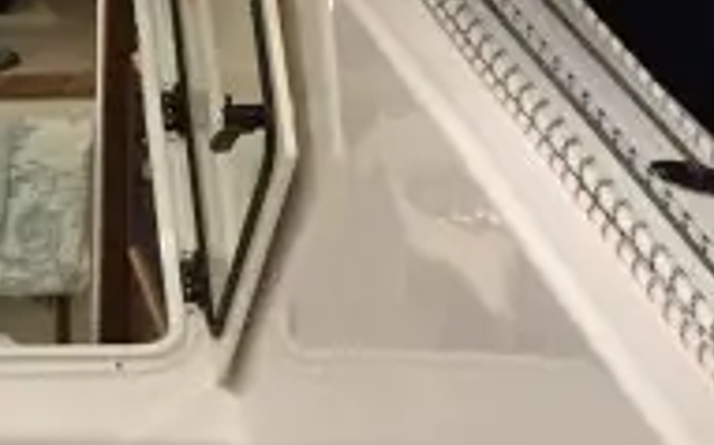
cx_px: -374
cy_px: 34
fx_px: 2508
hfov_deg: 15.0
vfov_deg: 10.1
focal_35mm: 129
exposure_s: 1/15
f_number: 2.2
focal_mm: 4.15
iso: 320
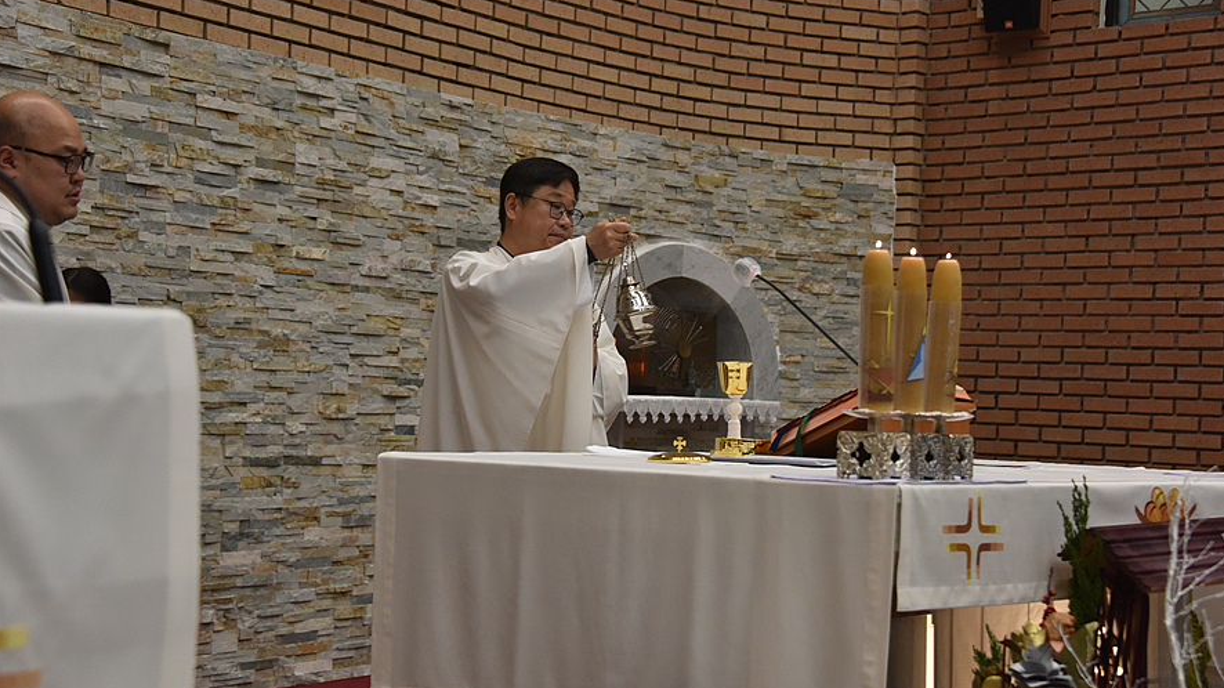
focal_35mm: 66
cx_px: 618
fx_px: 2142
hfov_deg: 31.9
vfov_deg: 18.2
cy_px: 316
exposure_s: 1/125
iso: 2000
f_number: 5
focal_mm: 62
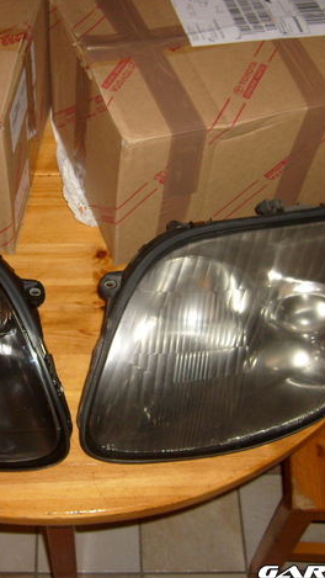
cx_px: 75
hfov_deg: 22.8
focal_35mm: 52
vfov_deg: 39.9
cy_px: 288
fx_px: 796
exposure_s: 1/45
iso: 100
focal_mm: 5.8
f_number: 2.8
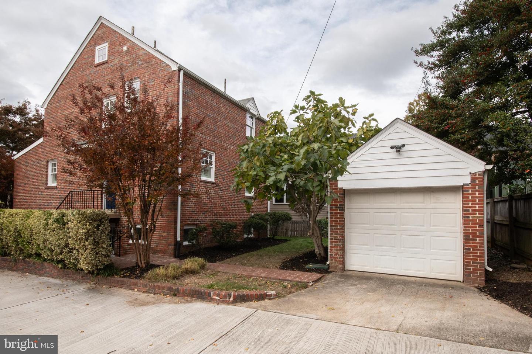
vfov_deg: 77.3
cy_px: 177
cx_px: 266
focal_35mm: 15
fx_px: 222
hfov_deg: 100.4
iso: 400
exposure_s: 1/250
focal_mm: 10
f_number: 16
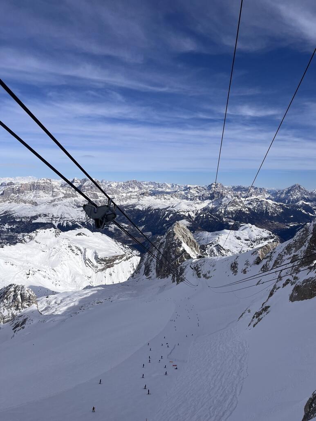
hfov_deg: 53.1
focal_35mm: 26
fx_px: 316
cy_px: 210
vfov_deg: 67.3
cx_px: 158
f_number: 1.6
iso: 50
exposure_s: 1/9901
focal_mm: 5.1
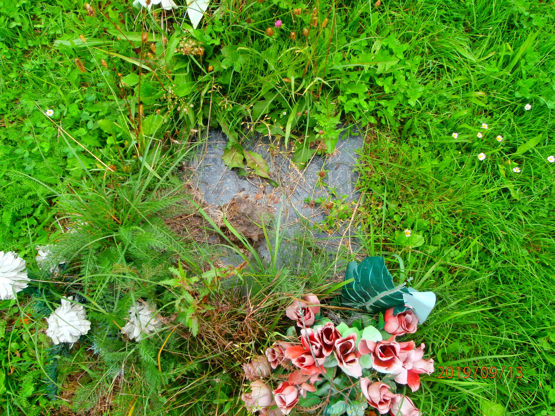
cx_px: 278
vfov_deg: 46.8
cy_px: 208
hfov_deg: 60.0
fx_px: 481
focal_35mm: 30
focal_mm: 5.36
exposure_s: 1/125
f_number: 3.5
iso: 100
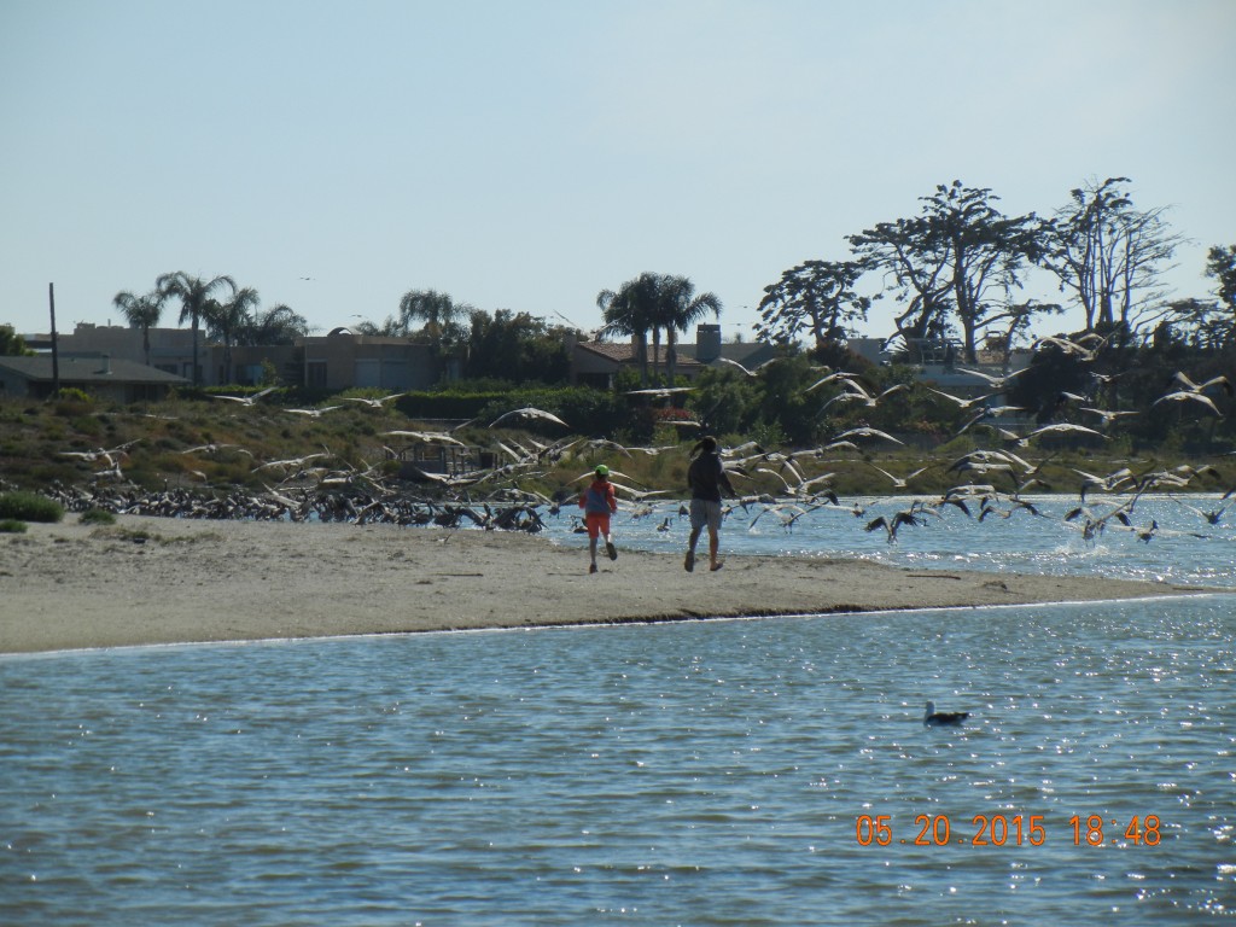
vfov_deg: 8.5
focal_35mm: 174
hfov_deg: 11.4
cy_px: 464
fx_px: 6213
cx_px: 618
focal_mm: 31.4
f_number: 9.2
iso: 160
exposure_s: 1/546
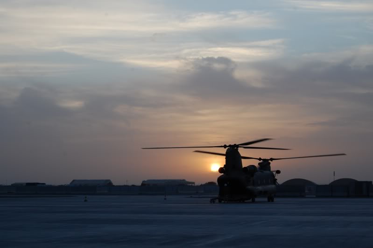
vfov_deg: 16.5
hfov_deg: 24.6
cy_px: 124
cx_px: 186
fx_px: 854
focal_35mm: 82
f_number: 10
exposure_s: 1/200
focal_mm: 55
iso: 400
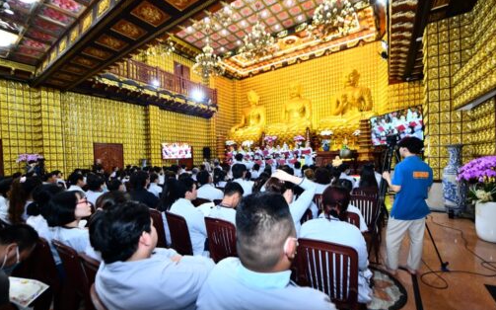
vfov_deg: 71.1
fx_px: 216
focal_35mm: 16
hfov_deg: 97.8
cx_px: 255
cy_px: 166
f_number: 3.5
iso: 2000
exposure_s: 1/125
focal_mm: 15
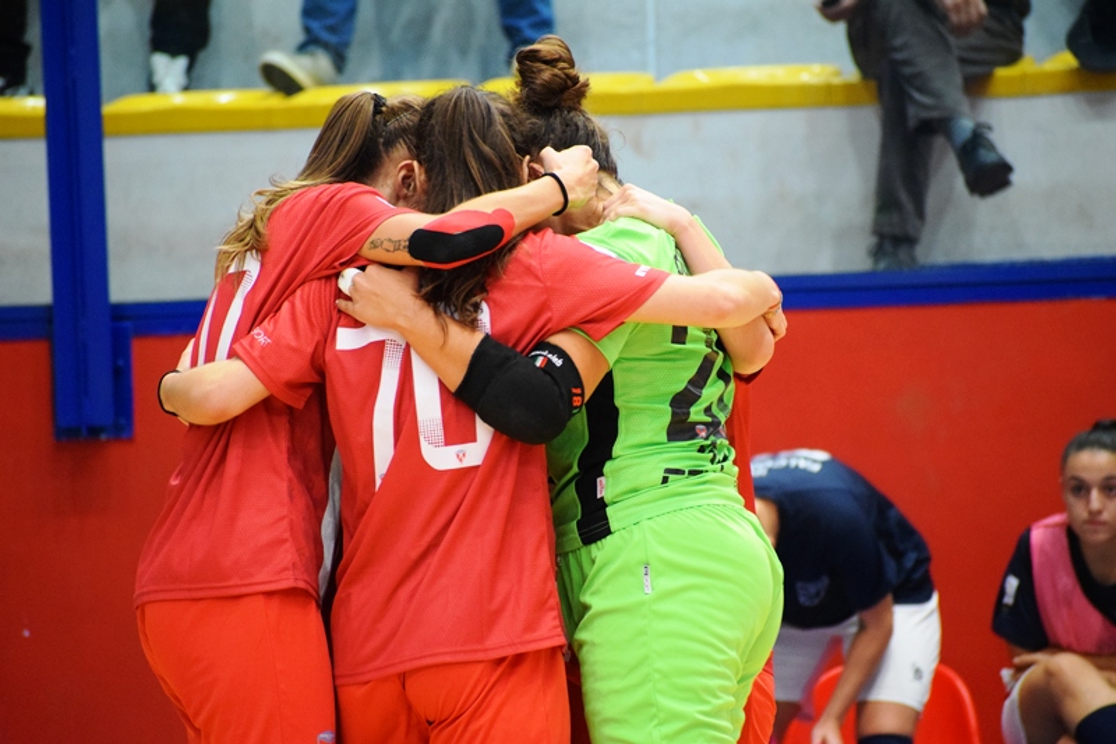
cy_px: 372
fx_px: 10692
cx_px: 558
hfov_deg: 6.0
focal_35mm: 345
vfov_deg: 4.0
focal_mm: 230
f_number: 5.6
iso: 3200
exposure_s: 1/125
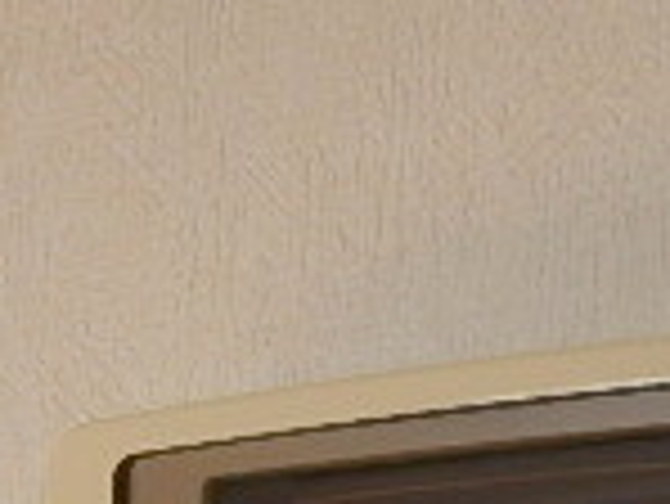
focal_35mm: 90
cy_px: 1044
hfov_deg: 21.8
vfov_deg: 13.7
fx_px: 1743
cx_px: 351
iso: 125
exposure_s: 1/160
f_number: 3.5
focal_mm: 3.7
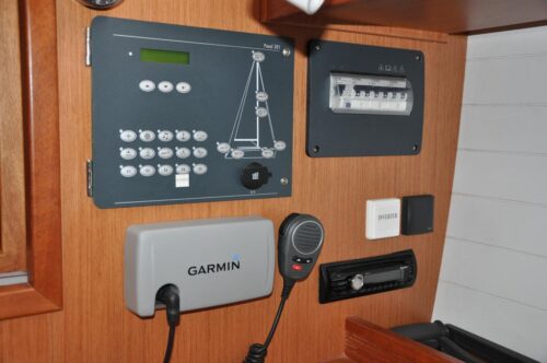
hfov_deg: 49.6
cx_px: 274
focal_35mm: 39
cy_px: 182
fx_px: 592
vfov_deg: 34.1
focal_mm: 26
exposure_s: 1/60
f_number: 4
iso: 800
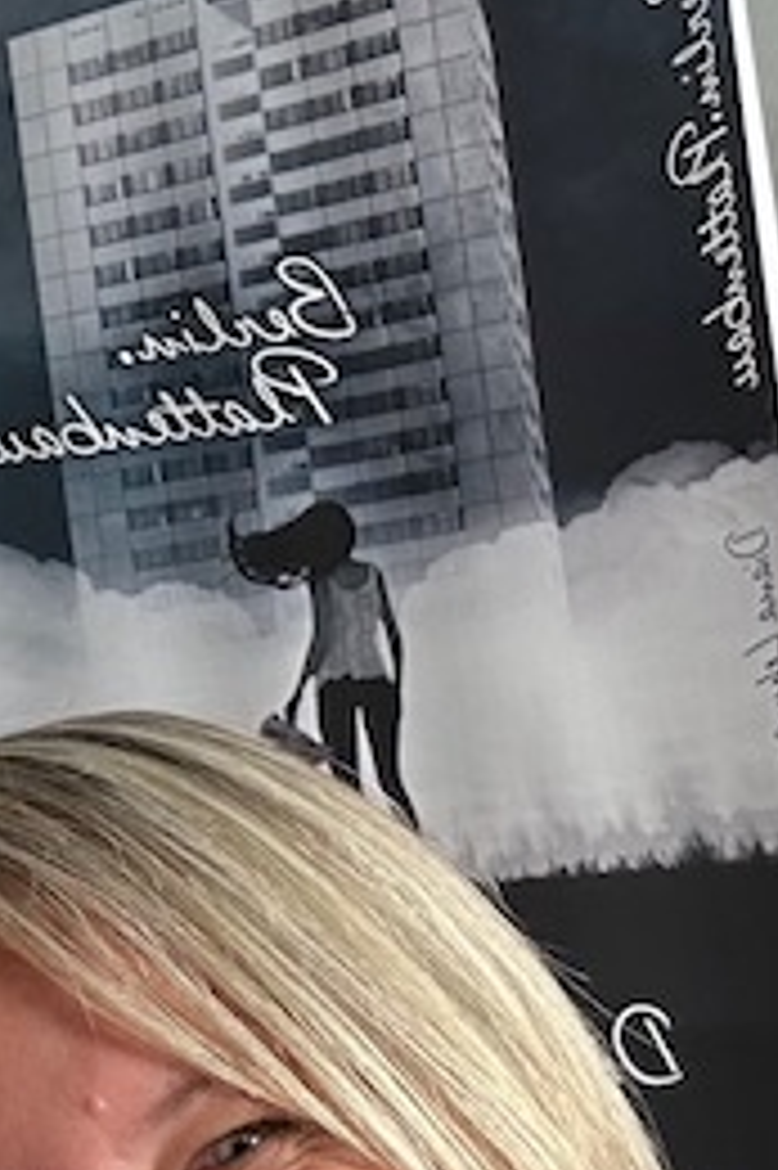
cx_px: -351
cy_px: 518
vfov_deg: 21.2
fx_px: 3116
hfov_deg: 13.5
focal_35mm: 96
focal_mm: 2.69
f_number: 1.9
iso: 40
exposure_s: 1/121
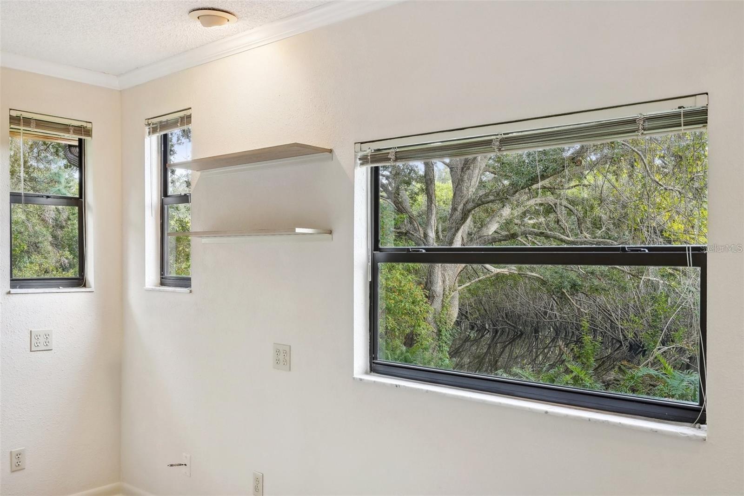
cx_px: 372
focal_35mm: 31
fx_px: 640
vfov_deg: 42.3
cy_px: 248
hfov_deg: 60.3
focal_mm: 21
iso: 800
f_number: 8
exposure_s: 1/30
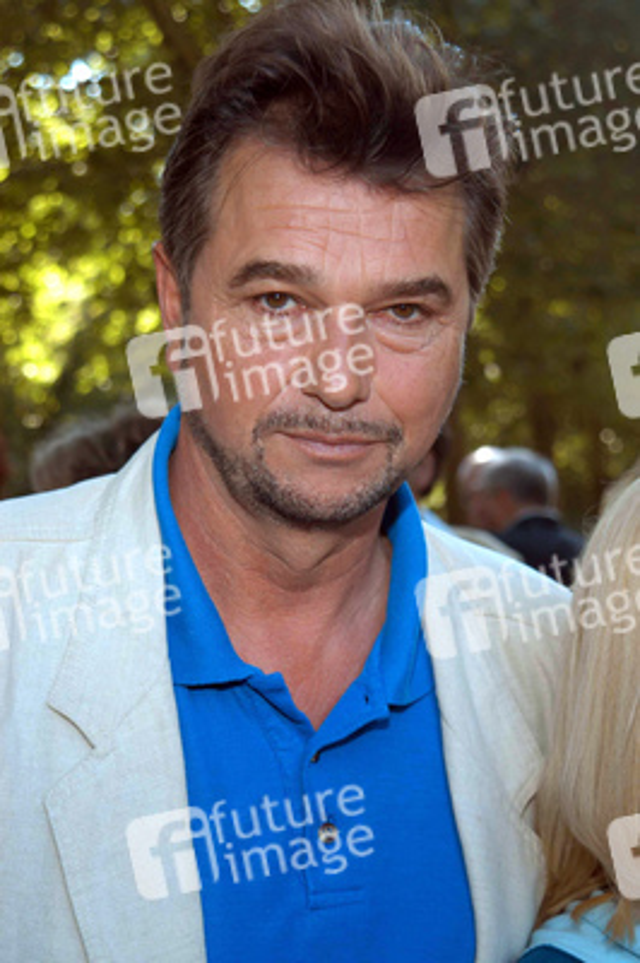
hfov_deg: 18.2
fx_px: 2003
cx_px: 320
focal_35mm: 75
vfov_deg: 27.0
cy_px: 482
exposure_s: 1/80
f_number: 6.3
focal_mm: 50
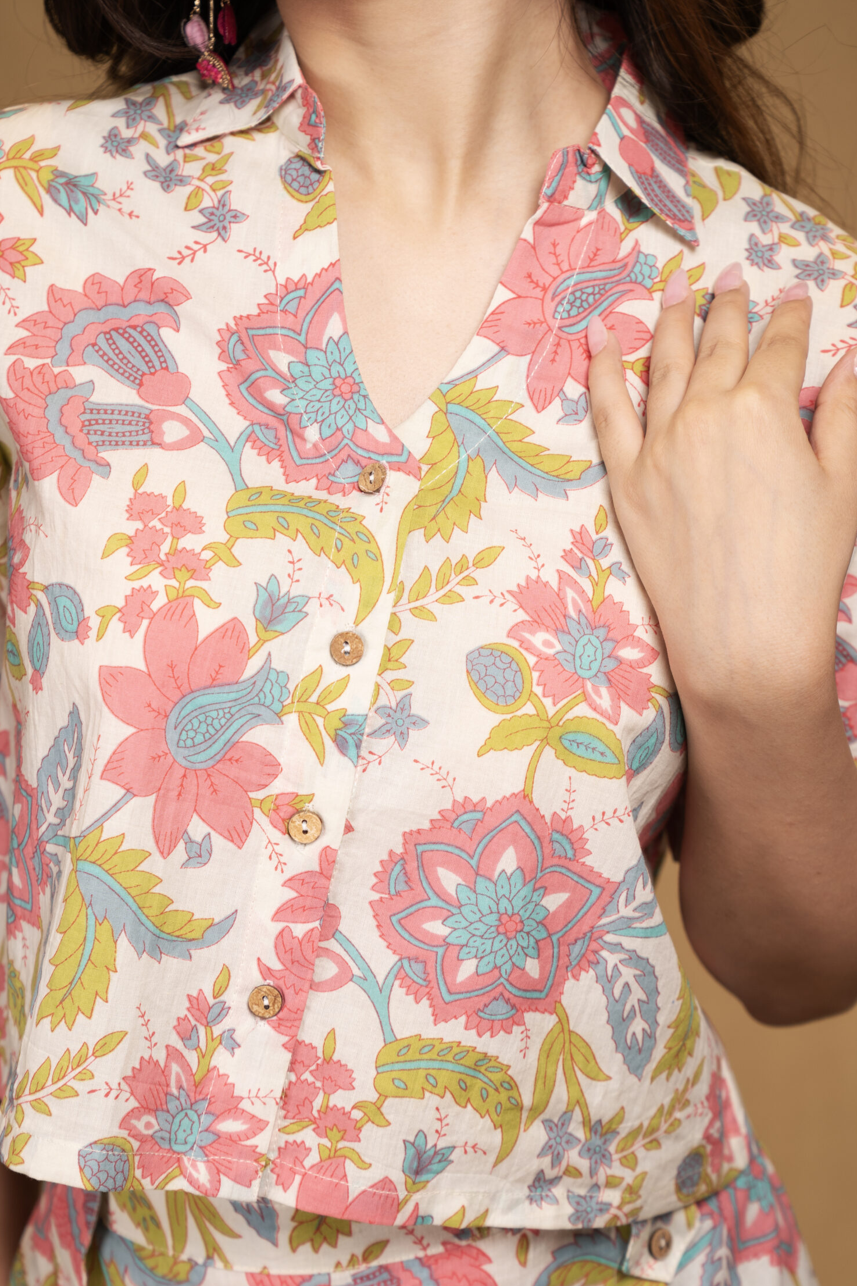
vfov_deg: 30.5
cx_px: 426
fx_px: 2357
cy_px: 632
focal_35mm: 66
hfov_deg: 20.6
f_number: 4.5
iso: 200
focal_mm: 57
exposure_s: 1/100
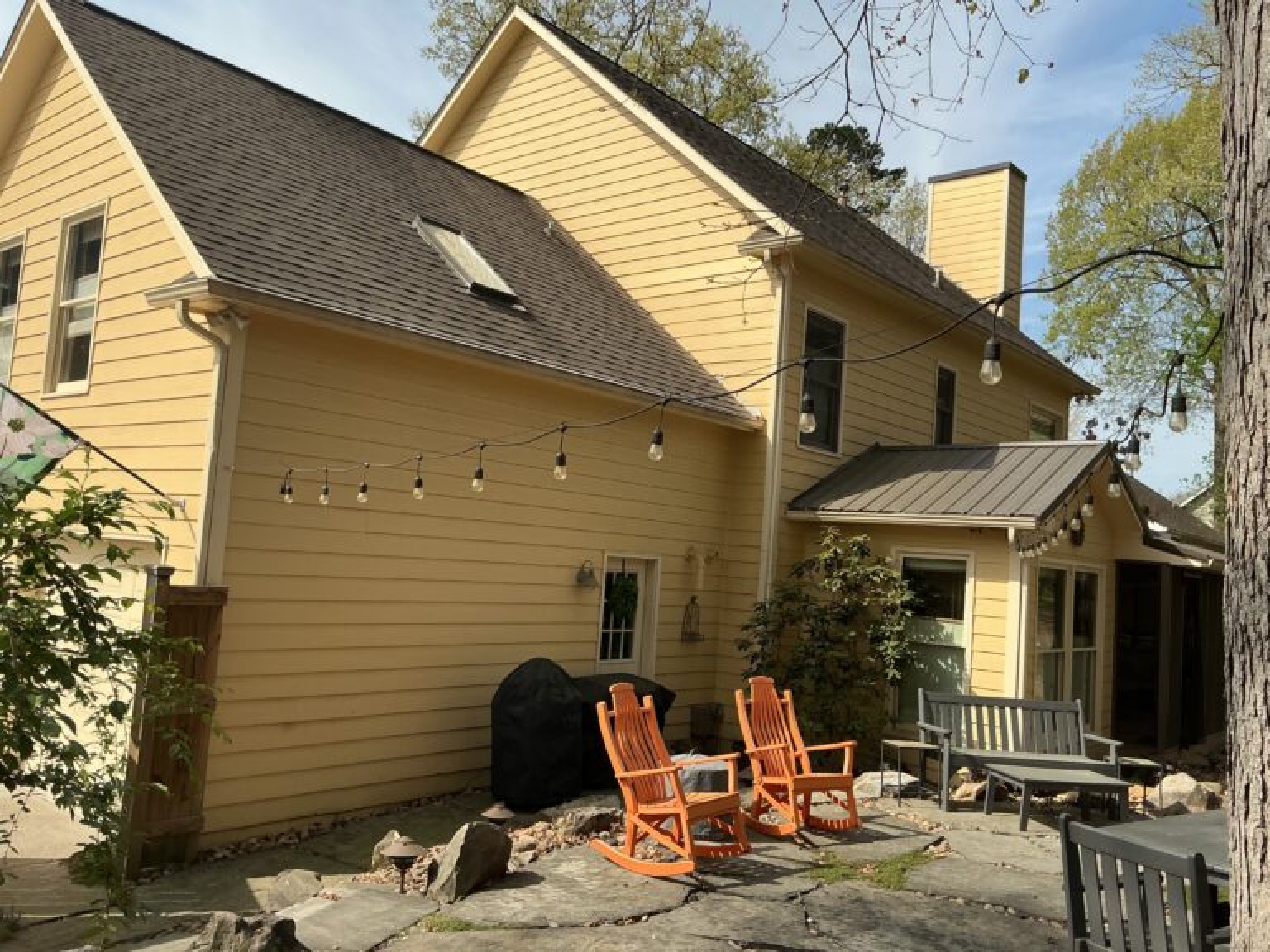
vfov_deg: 48.2
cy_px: 476
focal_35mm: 29
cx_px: 635
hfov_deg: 61.7
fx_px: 1064
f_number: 1.8
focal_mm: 3
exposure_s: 1/1577
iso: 25
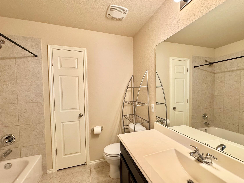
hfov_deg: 90.9
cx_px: 130
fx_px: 120
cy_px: 95
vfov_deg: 74.7
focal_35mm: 17
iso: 320
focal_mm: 2.22
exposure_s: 1/60
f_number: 2.2
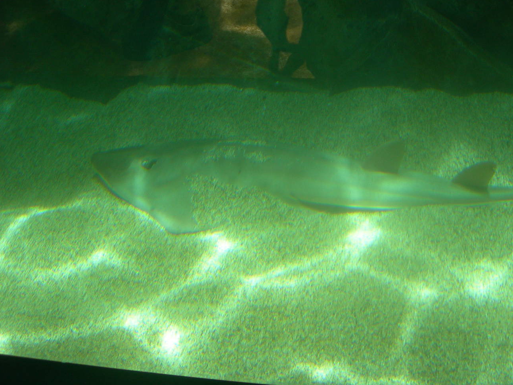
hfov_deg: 40.2
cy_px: 166
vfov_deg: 30.8
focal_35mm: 47
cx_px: 314
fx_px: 696
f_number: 2.8
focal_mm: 7.8
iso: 50
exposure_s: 1/227
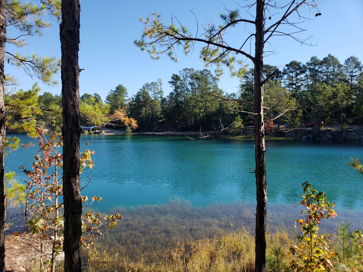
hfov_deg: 67.3
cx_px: 182
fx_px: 273
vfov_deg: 53.1
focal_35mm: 26
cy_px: 136
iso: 50
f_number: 2.4
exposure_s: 1/740
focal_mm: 4.3
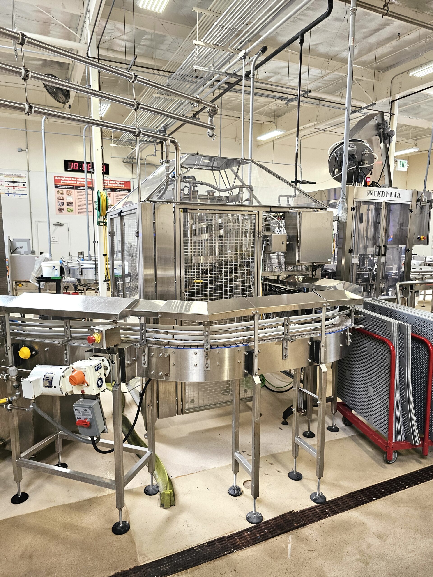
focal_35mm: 23
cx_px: 216
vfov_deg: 73.9
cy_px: 288
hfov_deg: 58.9
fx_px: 384
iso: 200
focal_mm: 6.3
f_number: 1.7
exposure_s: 1/120
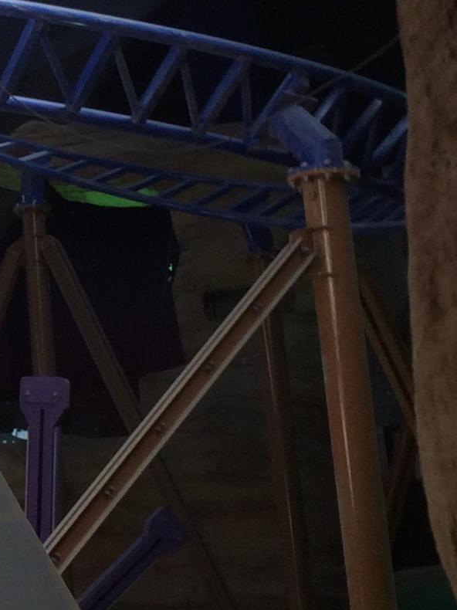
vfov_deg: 15.8
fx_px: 2184
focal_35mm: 124
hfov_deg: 11.0
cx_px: -426
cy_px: 93
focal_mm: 4.12
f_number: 2.2
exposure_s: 1/60
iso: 50
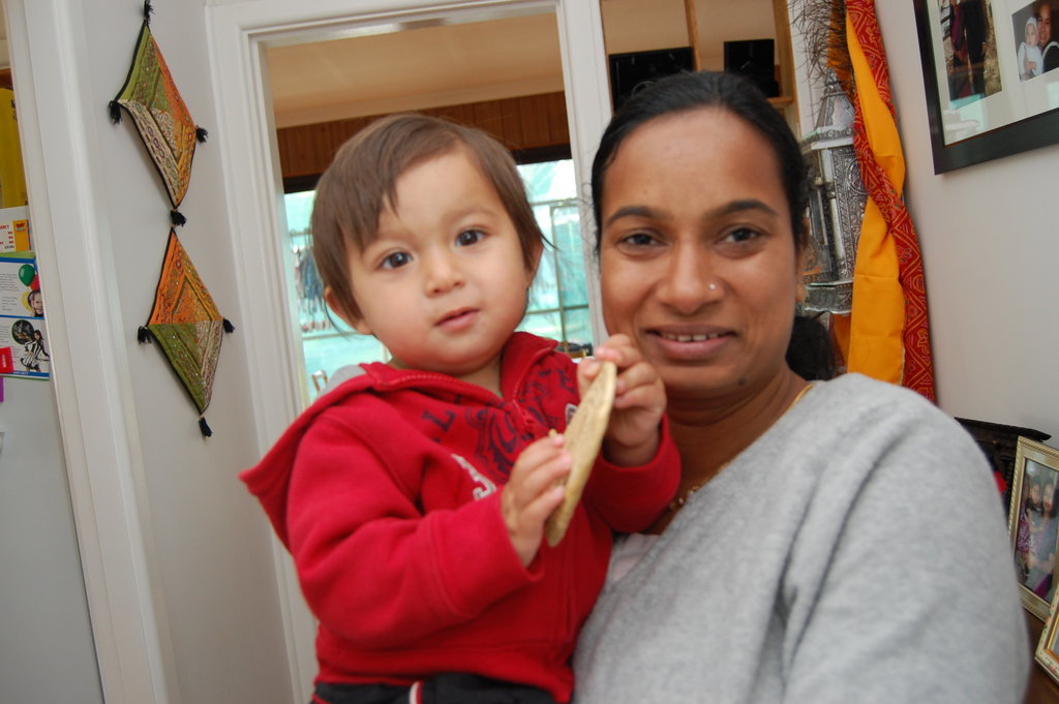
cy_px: 352
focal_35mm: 33
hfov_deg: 57.3
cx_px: 530
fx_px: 970
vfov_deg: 39.9
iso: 400
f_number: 4
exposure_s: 1/60
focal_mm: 22
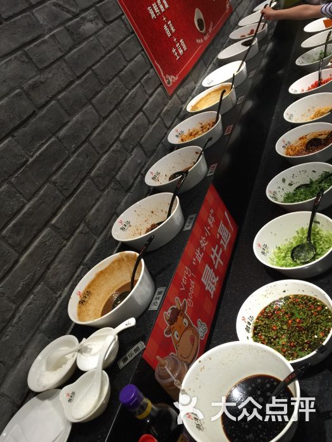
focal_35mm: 29
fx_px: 371
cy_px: 221
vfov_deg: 61.7
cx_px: 166
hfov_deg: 48.2
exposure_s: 1/17
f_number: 2.2
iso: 50
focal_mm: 4.15
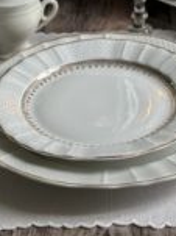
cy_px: -73
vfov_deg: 14.8
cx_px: 97
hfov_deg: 11.7
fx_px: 862
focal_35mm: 127
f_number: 1.78
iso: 125
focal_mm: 6.86
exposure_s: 1/81
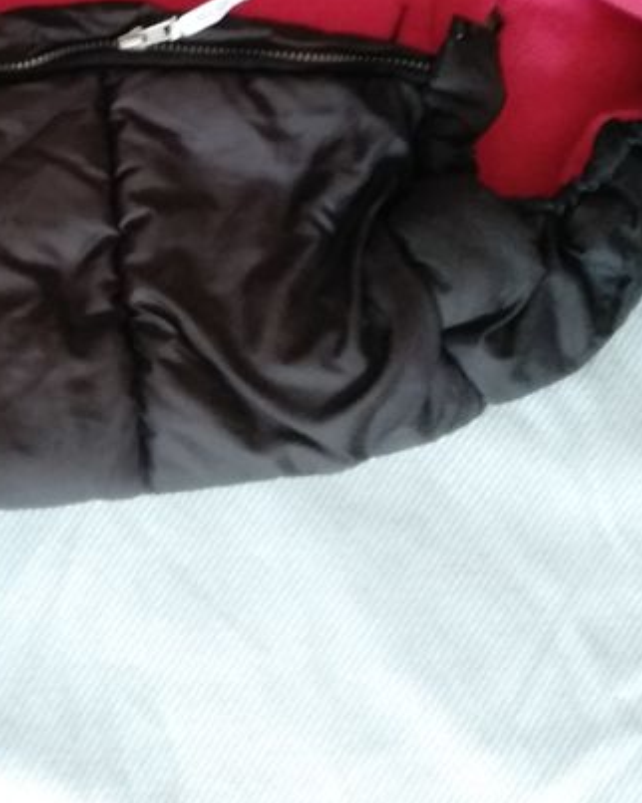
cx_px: -82
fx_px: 1497
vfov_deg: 29.1
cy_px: 124
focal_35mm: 63
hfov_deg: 22.7
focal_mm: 3.82
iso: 1000
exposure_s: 1/20
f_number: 2.2
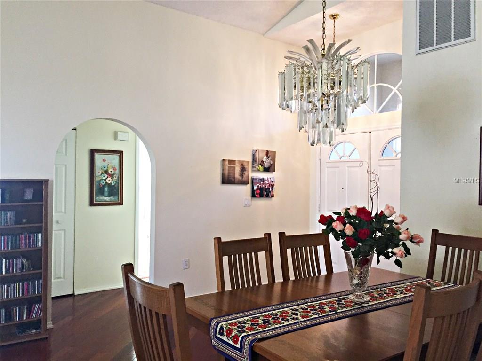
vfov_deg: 48.2
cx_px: 241
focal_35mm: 29
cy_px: 180
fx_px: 404
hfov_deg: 61.7
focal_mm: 4.15
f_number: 2.2
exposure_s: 1/30
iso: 50
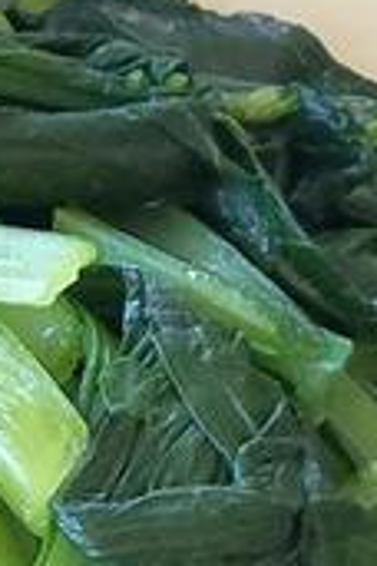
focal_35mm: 101
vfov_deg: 19.3
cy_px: 645
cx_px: -179
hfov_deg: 12.9
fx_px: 1586
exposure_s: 1/120
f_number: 1.7
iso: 100
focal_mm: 4.2
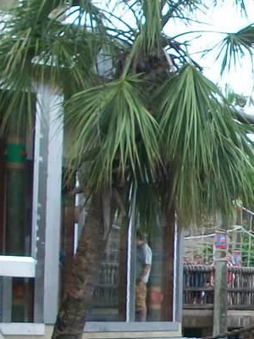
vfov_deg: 14.1
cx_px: 423
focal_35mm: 140
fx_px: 1370
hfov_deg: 10.1
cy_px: 242
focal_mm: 6.3
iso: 80
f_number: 3.1
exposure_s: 1/100
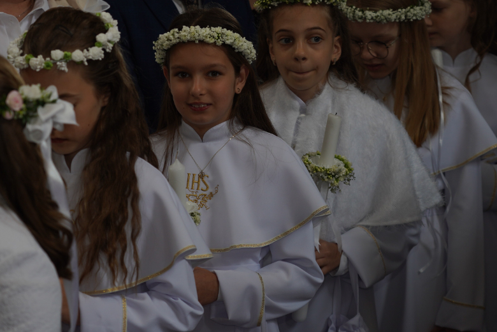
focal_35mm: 120
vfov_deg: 11.4
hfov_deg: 17.0
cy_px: 109
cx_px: 139
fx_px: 1657
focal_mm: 72
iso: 200
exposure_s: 1/100
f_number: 4
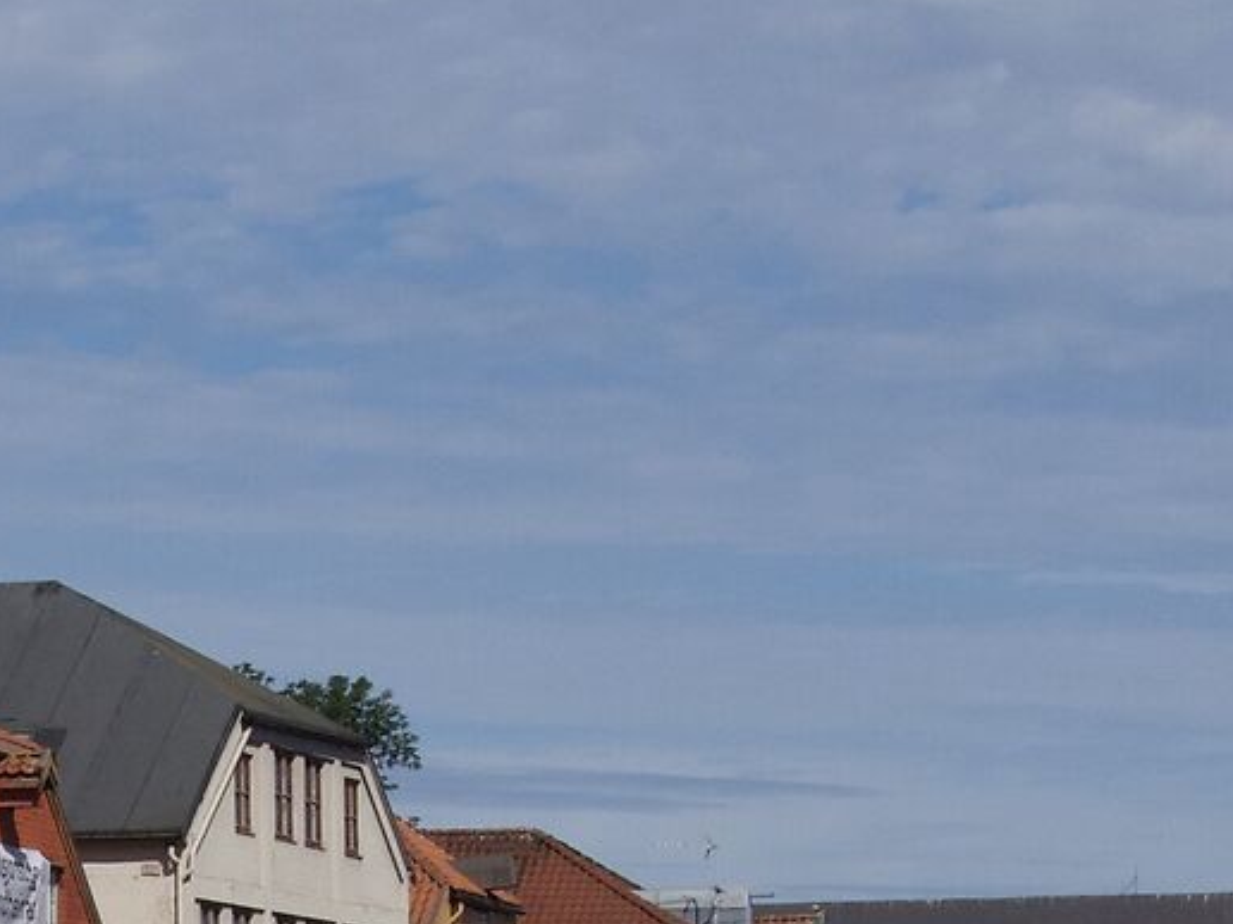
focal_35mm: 242
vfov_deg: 6.1
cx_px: -67
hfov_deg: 8.1
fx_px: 8620
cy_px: 1211
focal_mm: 26
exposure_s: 1/800
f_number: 11
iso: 400
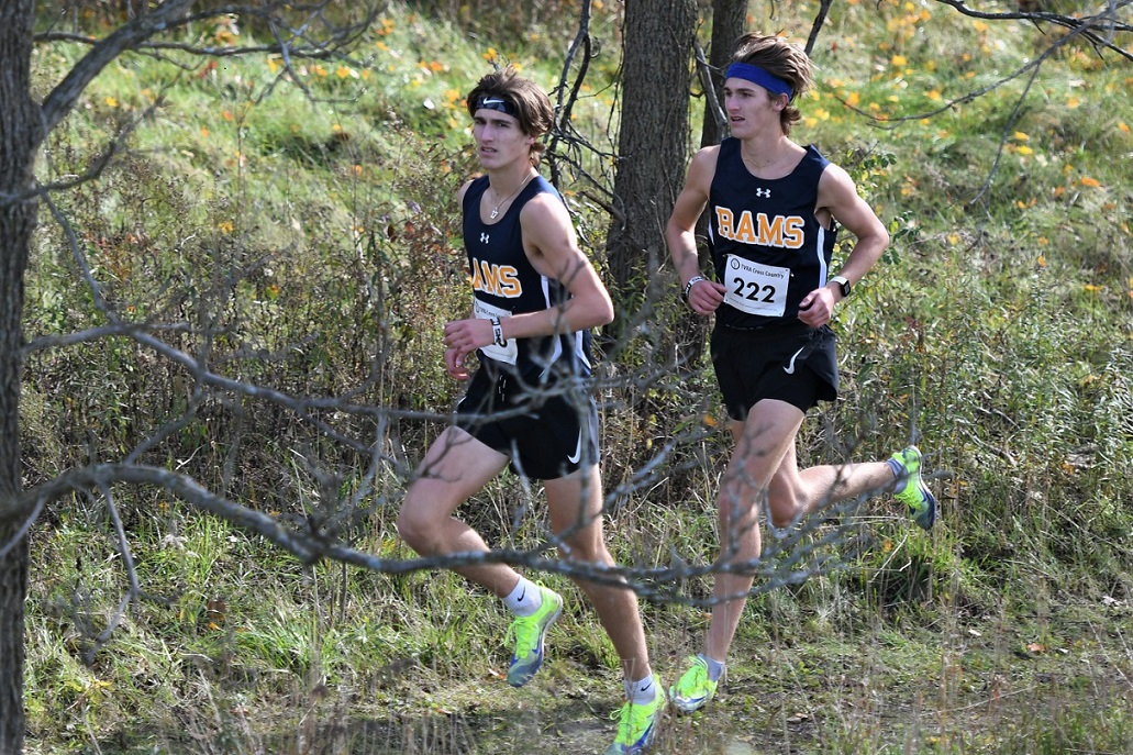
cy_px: 378
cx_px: 566
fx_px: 6136
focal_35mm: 195
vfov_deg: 7.0
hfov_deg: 10.6
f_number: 2.8
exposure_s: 1/1000
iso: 200
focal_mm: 130
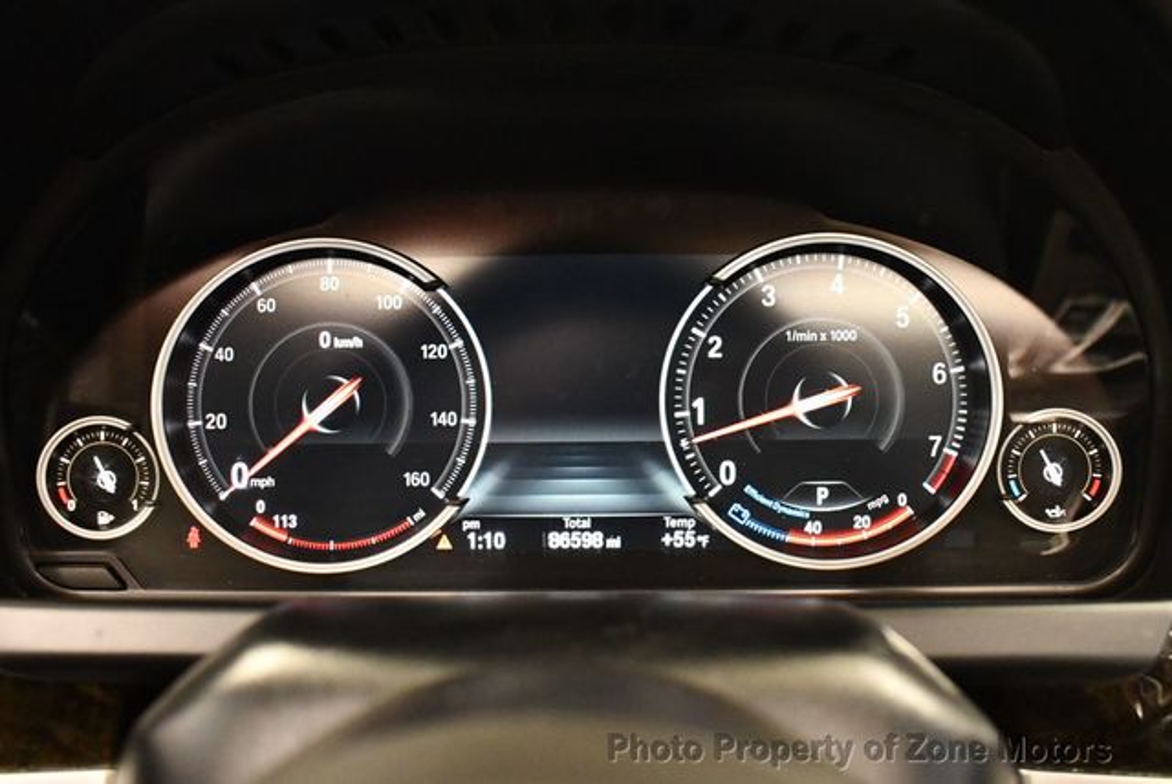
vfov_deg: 36.9
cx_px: 586
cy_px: 392
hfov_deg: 53.1
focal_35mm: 36
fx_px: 1173
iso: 4500
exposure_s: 1/60
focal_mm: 18
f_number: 3.5
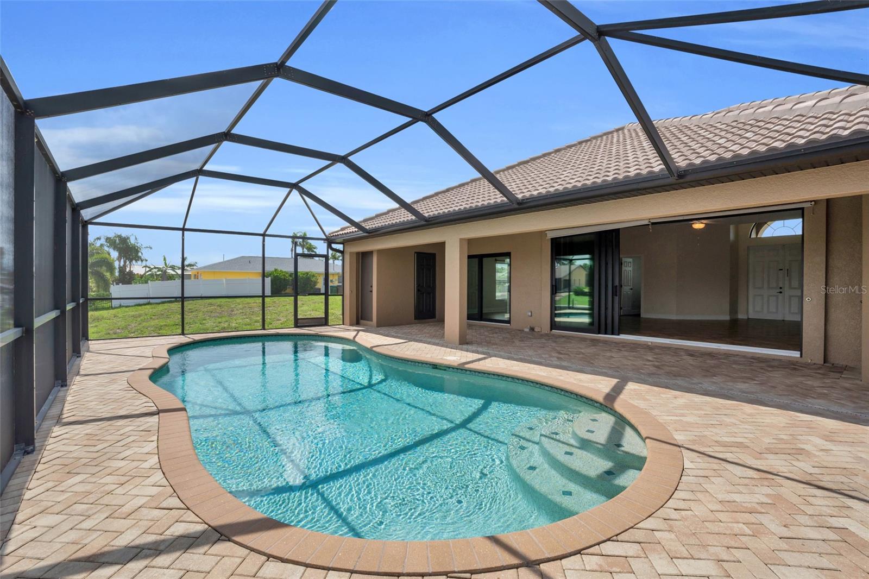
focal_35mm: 16
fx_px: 386
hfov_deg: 96.7
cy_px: 290
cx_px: 434
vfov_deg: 73.7
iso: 200
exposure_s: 1/500
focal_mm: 16
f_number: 9
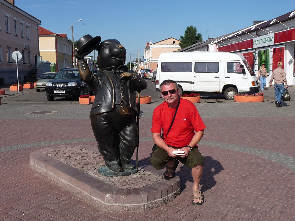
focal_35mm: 39
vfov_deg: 36.8
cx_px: 148
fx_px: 332
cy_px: 110
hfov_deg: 47.9
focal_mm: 5
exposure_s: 1/250
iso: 100
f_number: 8
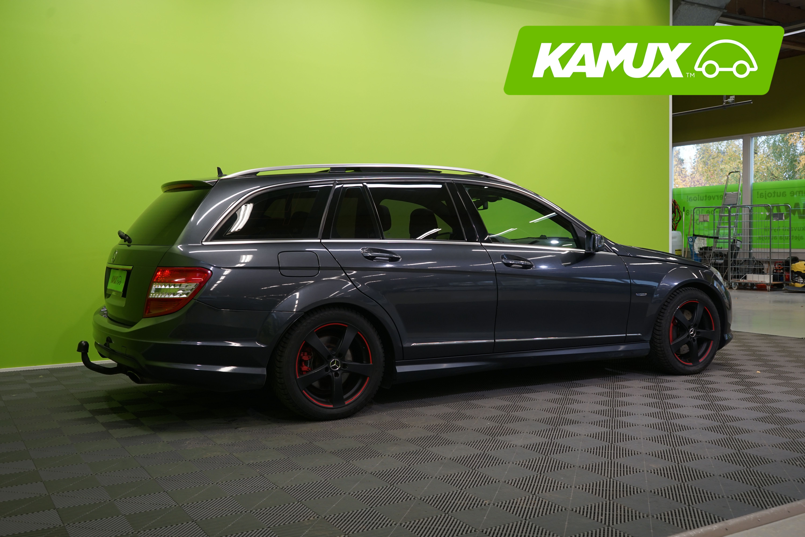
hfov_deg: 53.1
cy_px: 268
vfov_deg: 36.9
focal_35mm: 36
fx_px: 805
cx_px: 402
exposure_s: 1/30
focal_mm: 36
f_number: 5.6
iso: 400
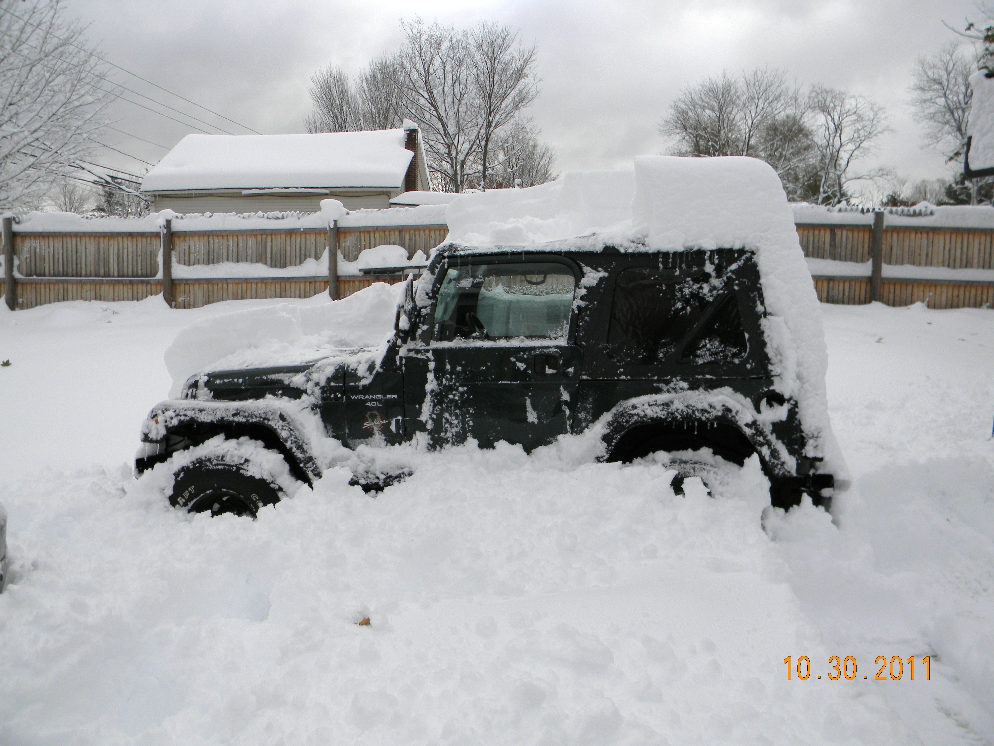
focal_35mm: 28
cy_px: 373
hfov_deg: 63.4
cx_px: 497
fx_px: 804
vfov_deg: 49.7
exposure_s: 1/756
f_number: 3.5
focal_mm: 5
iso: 80
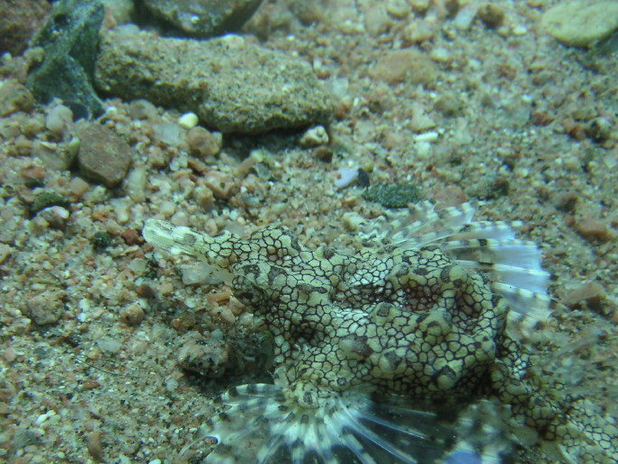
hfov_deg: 40.4
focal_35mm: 47
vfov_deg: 30.8
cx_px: 340
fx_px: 840
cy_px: 281
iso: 50
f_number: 2.8
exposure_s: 1/350
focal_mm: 6
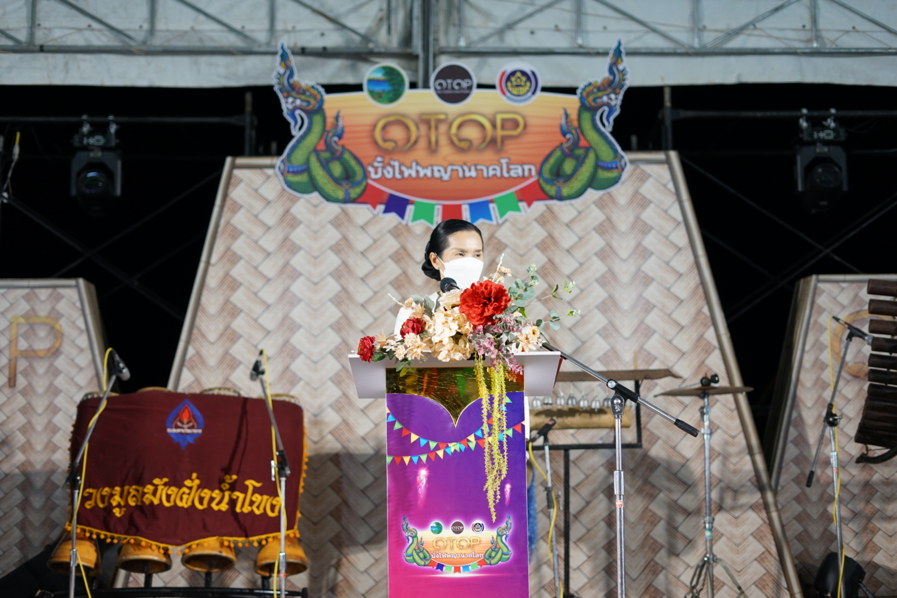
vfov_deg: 26.5
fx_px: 1271
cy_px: 304
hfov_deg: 38.9
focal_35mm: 51
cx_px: 442
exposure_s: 1/200
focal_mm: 50
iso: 400
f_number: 2
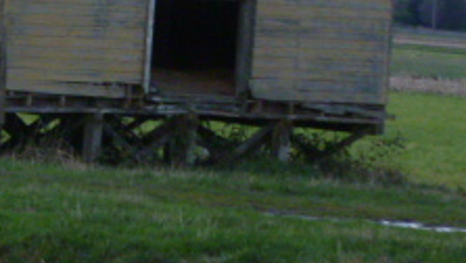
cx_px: -161
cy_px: -134
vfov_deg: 1.9
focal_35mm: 656
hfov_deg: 3.3
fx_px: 8115
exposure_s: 1/60
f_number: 5.8
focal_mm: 37.4
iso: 400
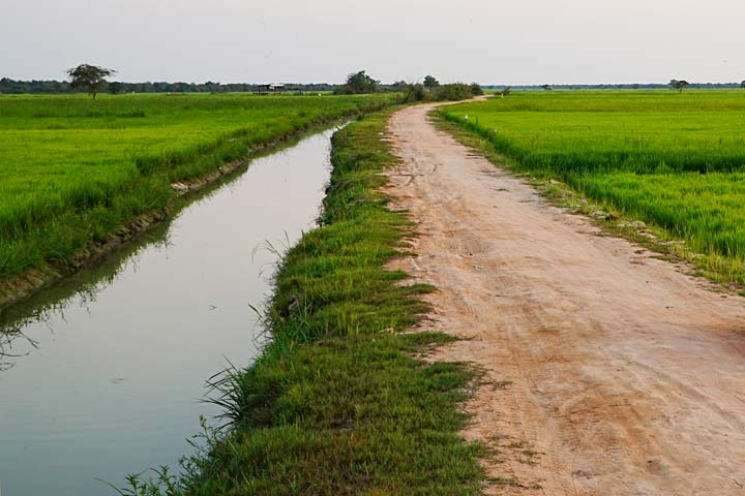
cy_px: 248
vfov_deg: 40.0
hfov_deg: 57.2
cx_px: 372
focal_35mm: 33
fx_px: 683
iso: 100
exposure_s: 1/125
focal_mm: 22
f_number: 4
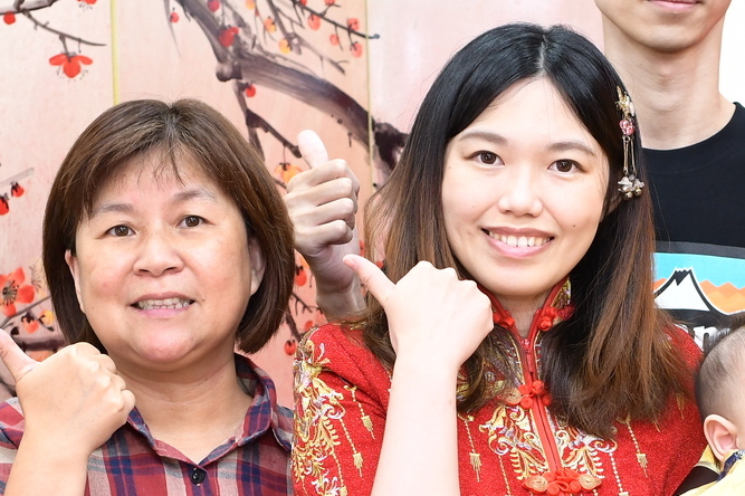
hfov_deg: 16.0
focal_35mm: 126
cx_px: 682
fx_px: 2606
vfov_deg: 10.7
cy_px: 546
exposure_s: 1/200
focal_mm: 35
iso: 1000
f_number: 4.5
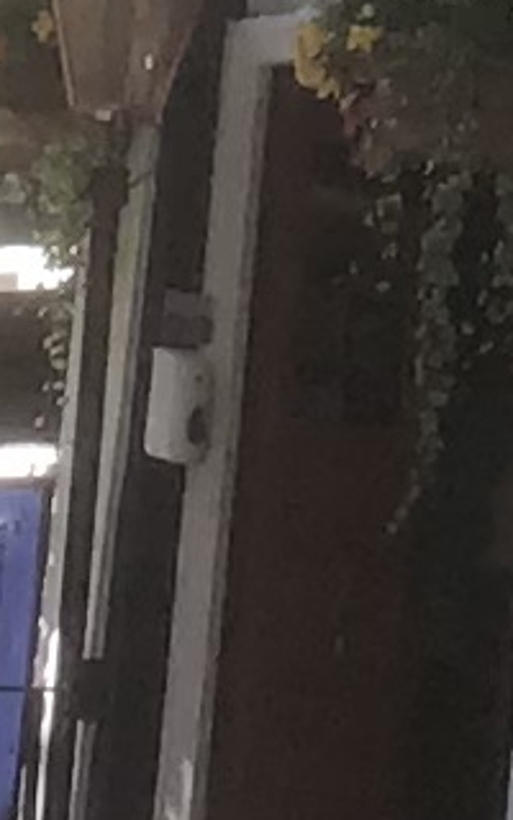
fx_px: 7494
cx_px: 1300
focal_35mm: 335
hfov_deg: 3.8
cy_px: -484
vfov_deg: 6.2
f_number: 2.4
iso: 25
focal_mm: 3.3
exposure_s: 1/324
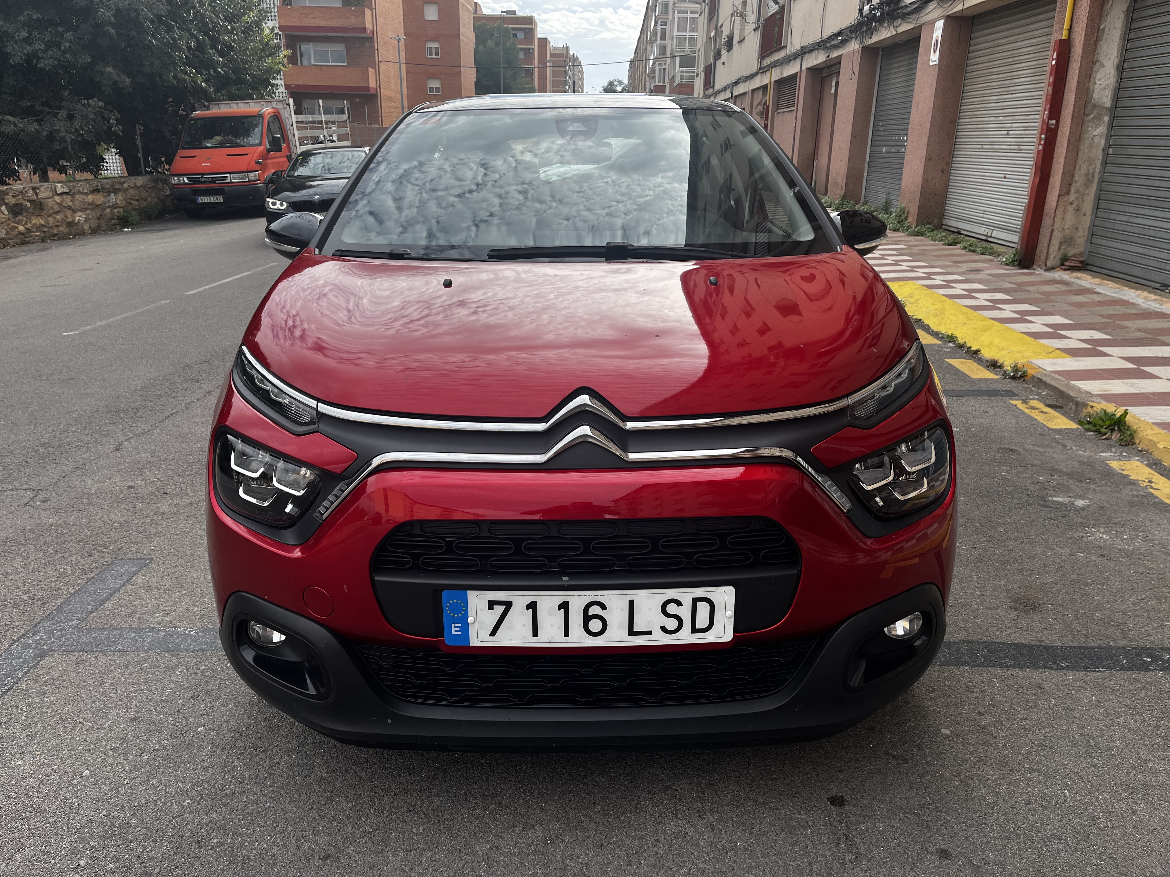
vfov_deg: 53.1
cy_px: 438
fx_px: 879
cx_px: 585
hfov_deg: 67.3
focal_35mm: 26
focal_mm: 5.1
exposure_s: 1/1309
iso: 50
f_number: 1.6
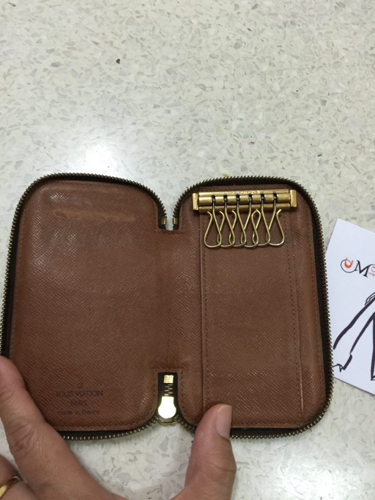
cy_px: 250
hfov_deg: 48.2
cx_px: 188
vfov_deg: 61.7
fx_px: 419
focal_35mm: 29
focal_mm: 4.15
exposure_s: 1/10
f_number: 2.2
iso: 100
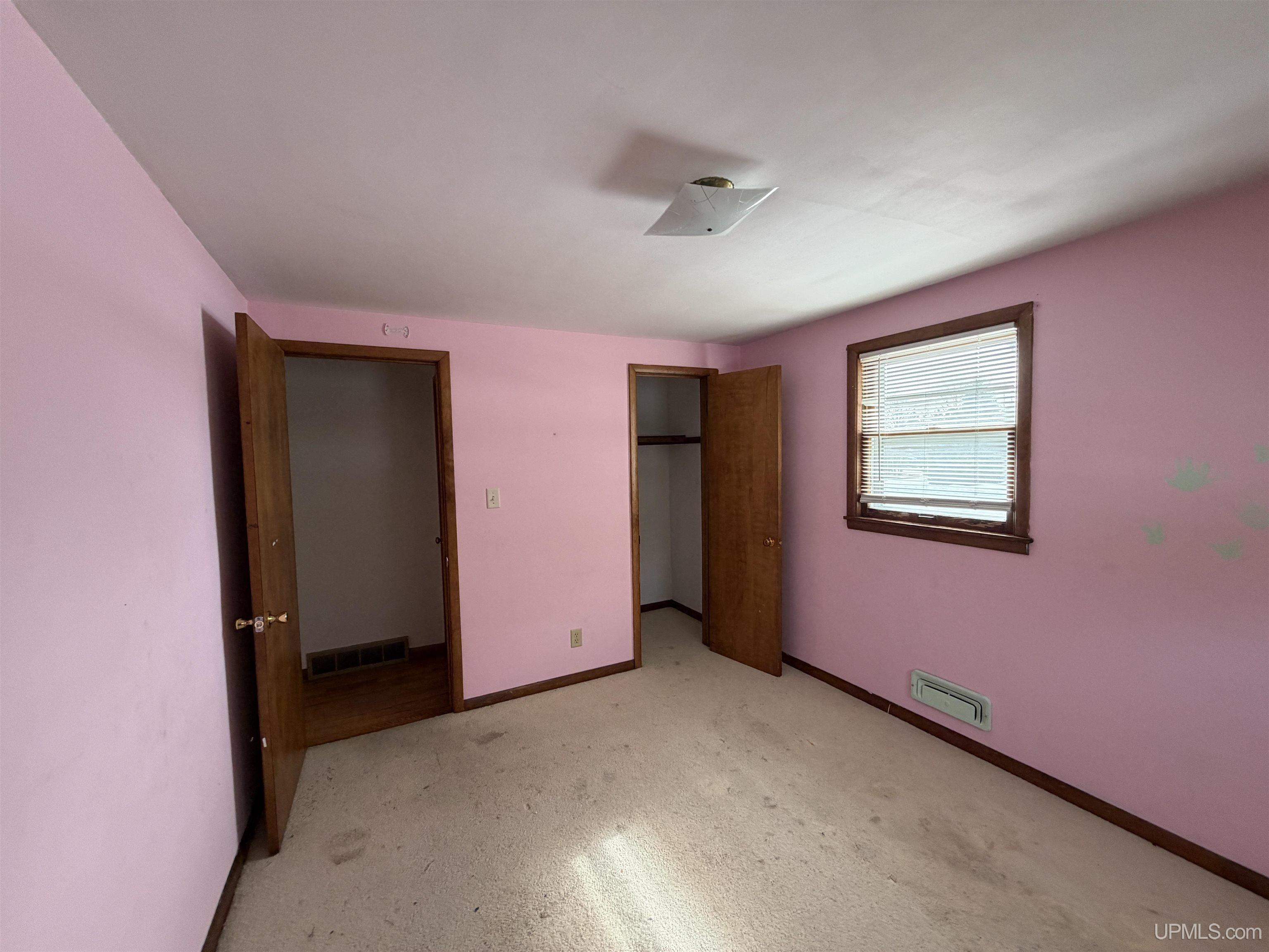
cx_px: 634
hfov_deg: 102.1
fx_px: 513
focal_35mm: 14
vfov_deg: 85.7
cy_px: 476
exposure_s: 1/121
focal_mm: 2.22
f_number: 2.2
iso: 200
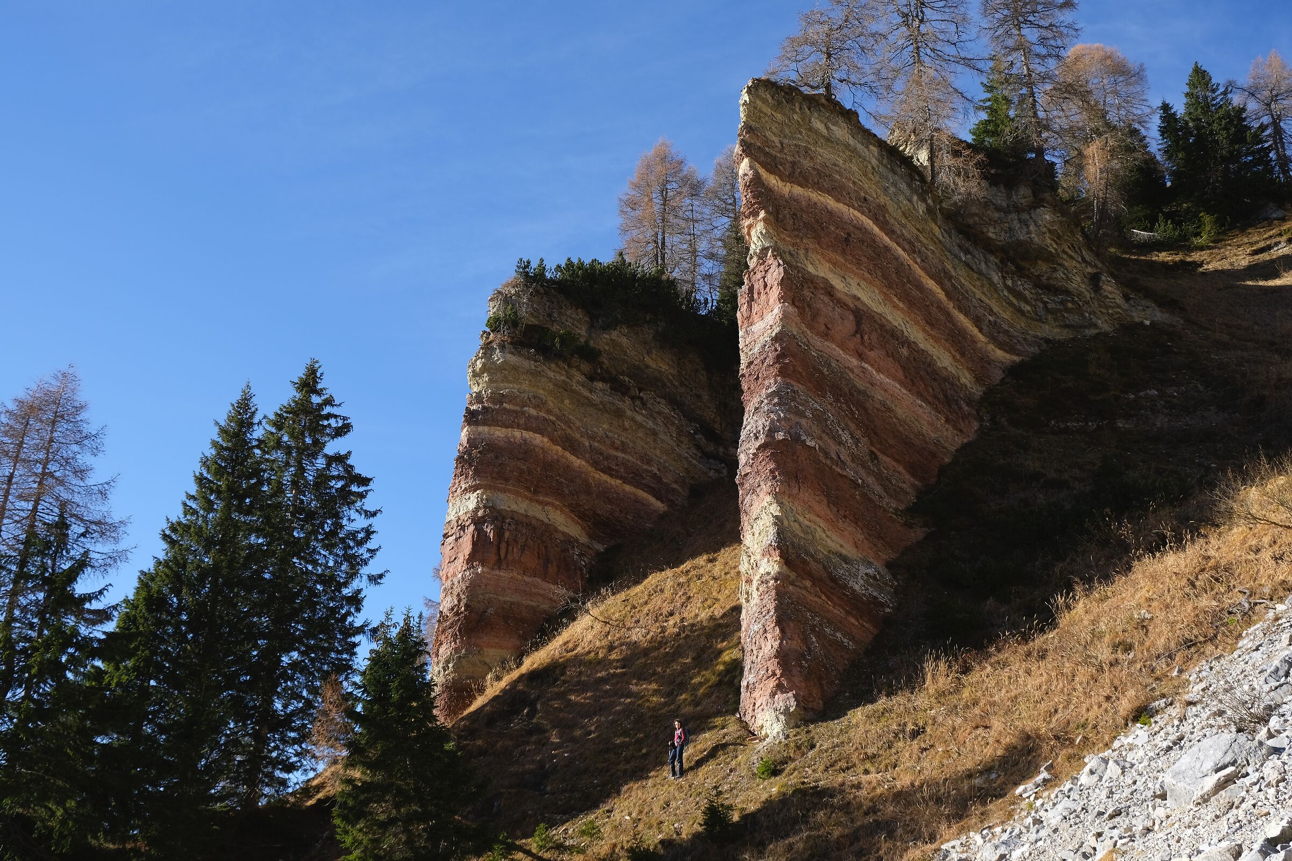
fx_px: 1112
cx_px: 646
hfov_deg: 60.3
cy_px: 430
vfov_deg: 42.3
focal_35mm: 31
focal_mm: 20.5
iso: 200
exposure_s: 1/300
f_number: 7.1
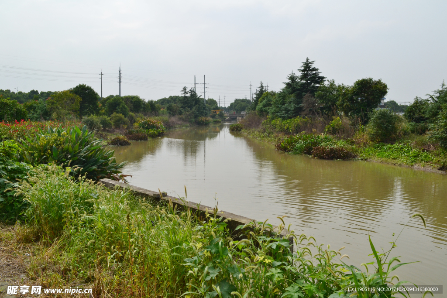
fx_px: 373
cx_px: 224
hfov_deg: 61.9
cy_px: 149
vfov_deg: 43.6
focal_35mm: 30
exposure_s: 1/500
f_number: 11
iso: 280
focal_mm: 20
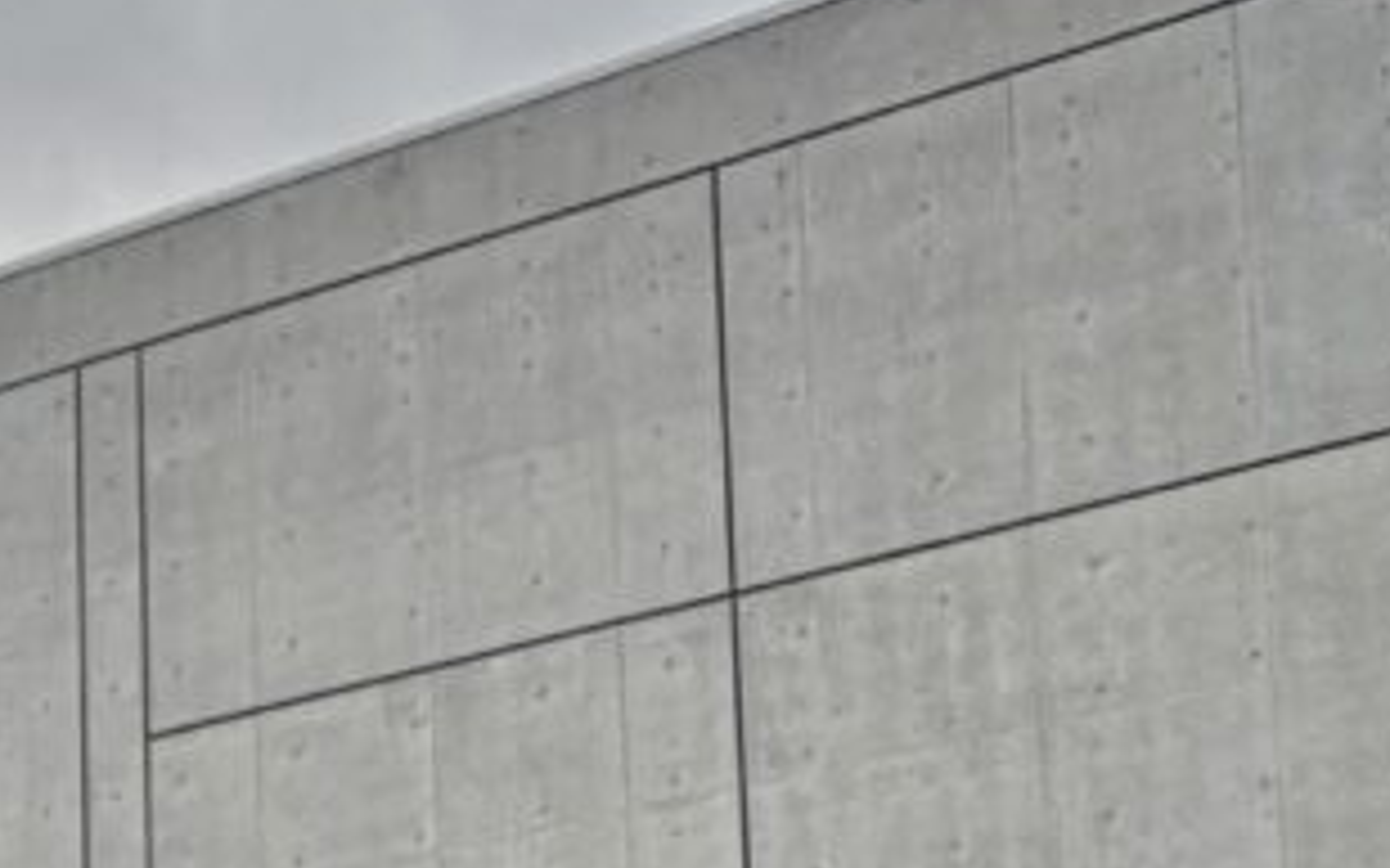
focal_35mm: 114
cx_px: -814
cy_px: 1520
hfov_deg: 16.4
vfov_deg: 10.8
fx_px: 4318
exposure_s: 1/1092
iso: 50
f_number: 1.6
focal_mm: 5.96
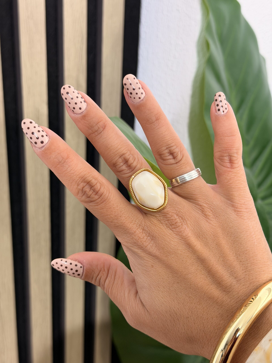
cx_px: 136
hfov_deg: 30.3
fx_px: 503
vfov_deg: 39.7
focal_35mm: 48
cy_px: 182
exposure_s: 1/50
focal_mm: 6.76
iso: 50
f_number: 1.78
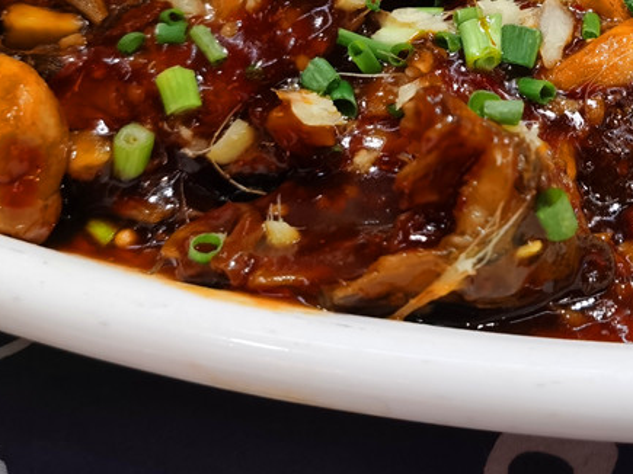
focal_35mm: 67
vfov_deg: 21.0
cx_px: 531
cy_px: -28
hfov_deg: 28.2
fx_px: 1225
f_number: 1.6
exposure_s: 1/50
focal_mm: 5.56
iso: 320
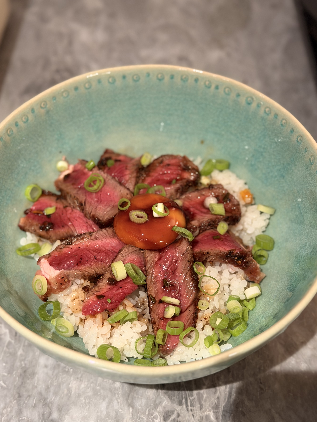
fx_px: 659
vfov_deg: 35.5
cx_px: 146
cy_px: 234
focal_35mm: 54
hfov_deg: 27.0
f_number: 1.78
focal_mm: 6.76
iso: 400
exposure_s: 1/40
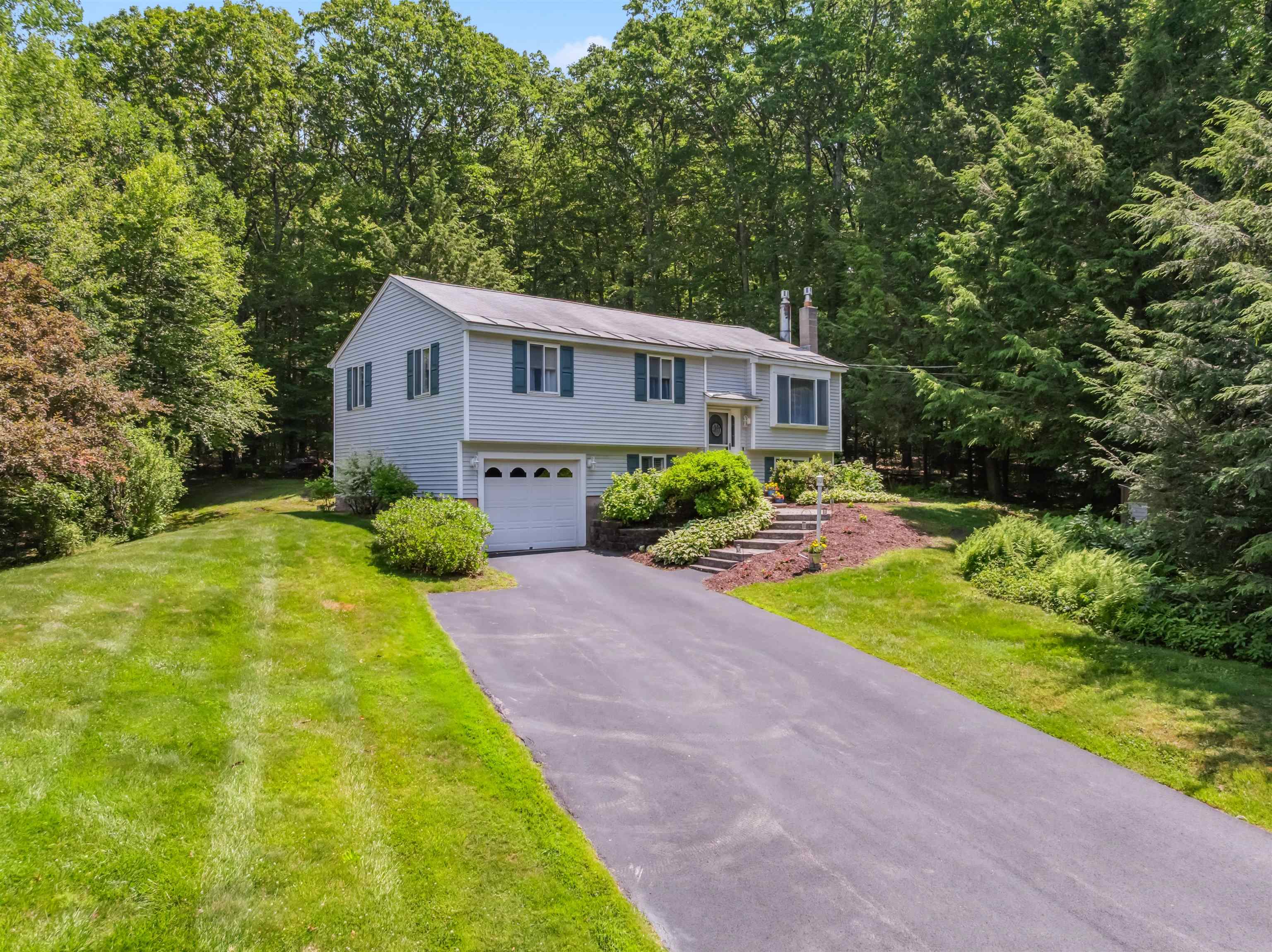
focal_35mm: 24
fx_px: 881
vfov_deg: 56.8
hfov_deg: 71.6
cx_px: 636
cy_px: 476
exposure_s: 1/160
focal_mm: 12.3
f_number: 5
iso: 400
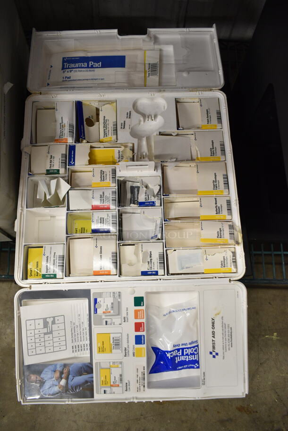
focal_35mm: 27
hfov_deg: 48.0
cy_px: 216
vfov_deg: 67.3
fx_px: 323
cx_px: 144
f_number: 3.5
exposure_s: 1/30
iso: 720
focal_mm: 18
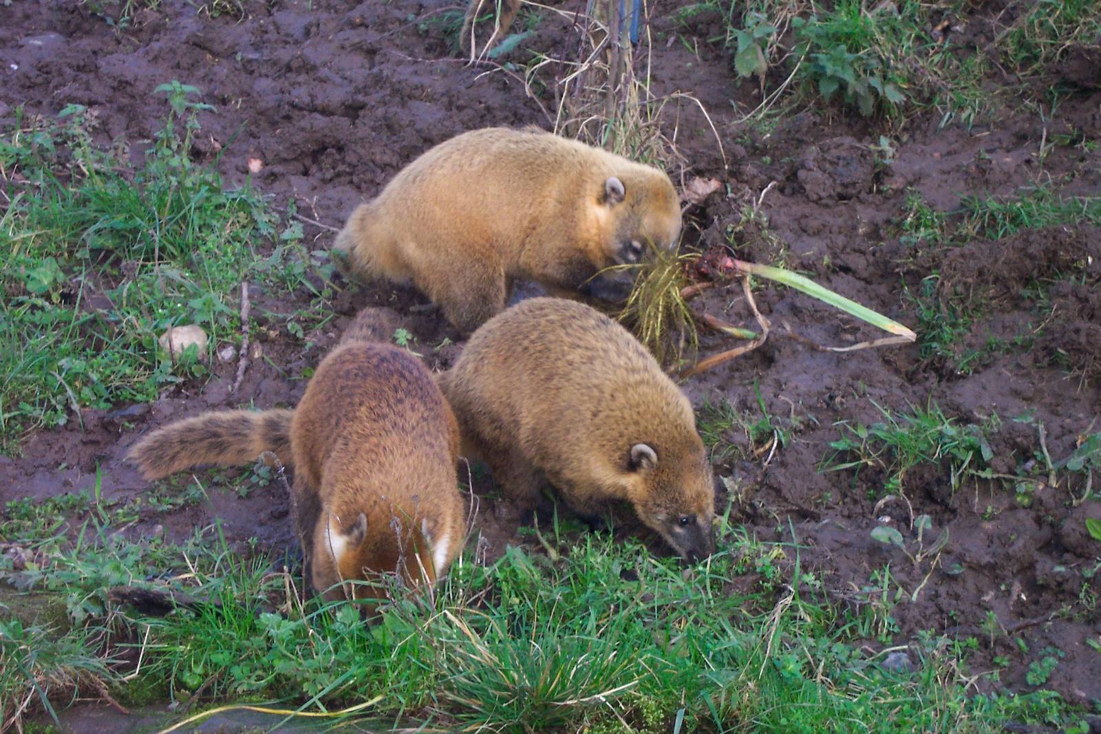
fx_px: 3211
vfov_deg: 13.0
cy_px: 367
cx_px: 550
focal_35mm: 105
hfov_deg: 19.5
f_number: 4.7
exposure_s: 1/90
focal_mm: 21.2
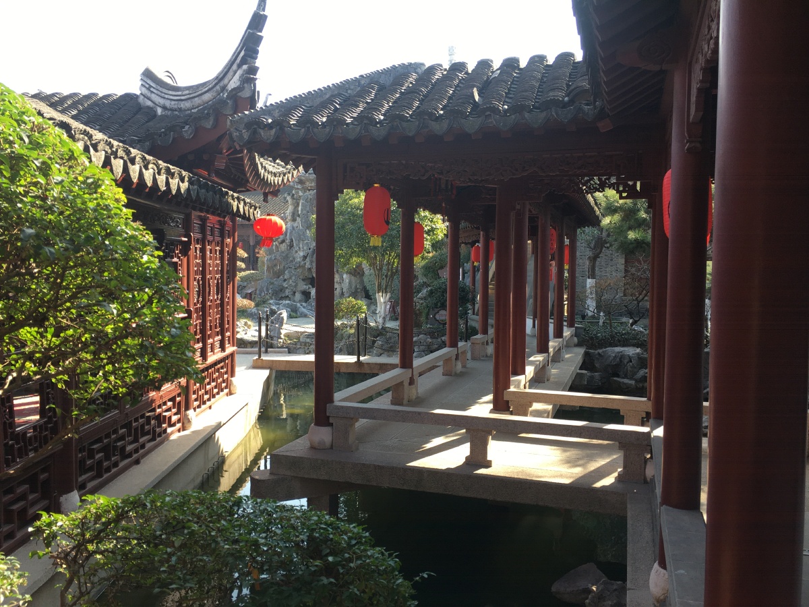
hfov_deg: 61.7
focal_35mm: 29
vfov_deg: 48.2
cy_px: 304
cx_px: 404
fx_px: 678
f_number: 2.2
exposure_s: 1/153
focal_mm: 4.15
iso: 25
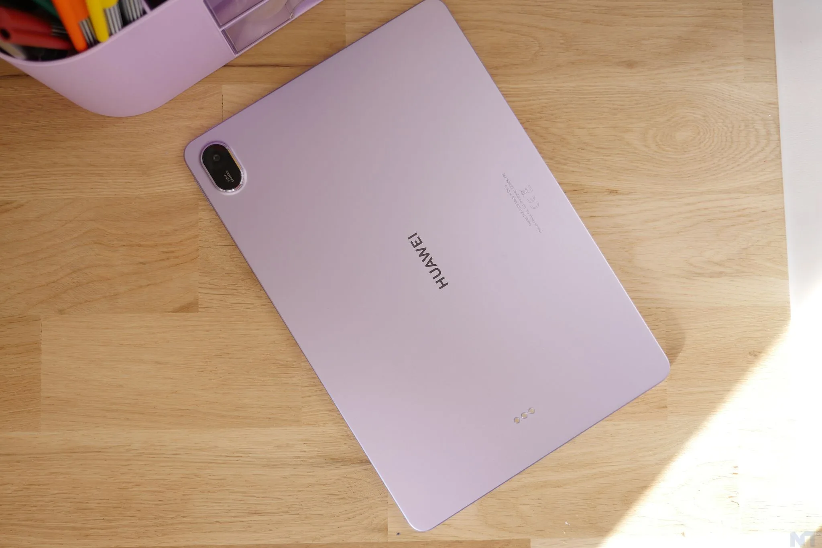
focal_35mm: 35
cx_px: 411
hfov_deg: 54.4
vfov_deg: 37.8
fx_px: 799
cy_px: 274
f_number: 2.8
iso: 200
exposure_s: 1/100
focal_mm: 17
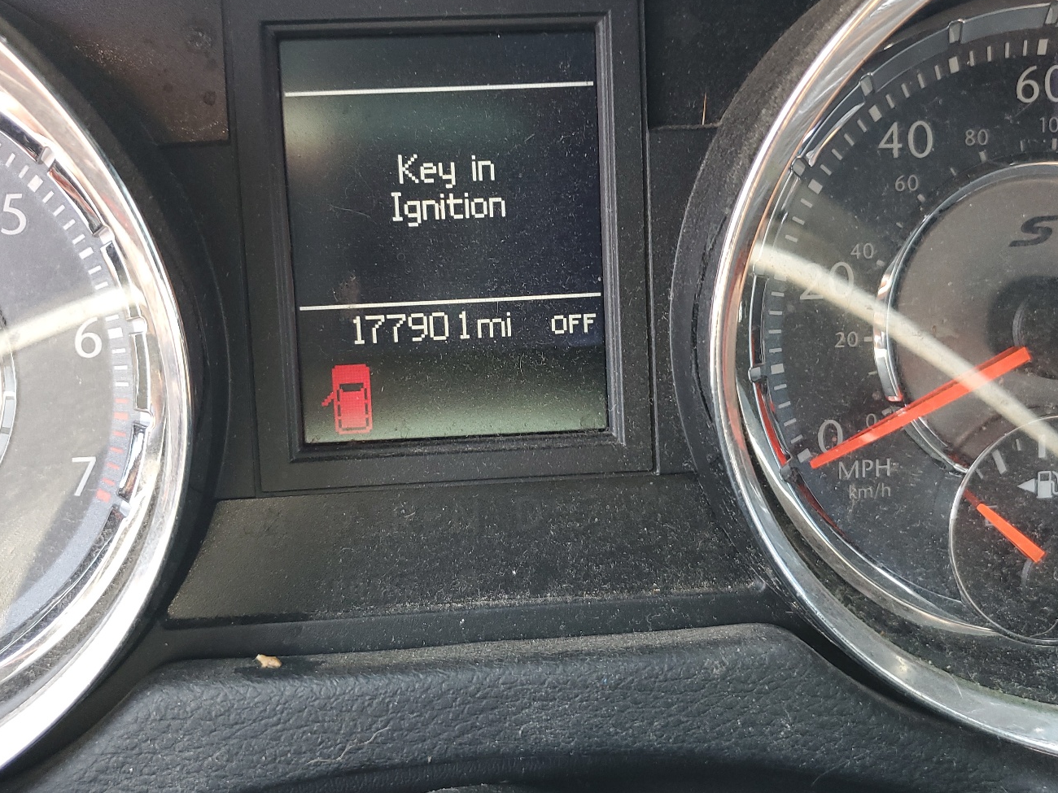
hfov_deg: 56.8
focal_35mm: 32
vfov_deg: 44.1
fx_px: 978
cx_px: 516
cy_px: 346
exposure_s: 1/120
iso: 81
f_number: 1.5
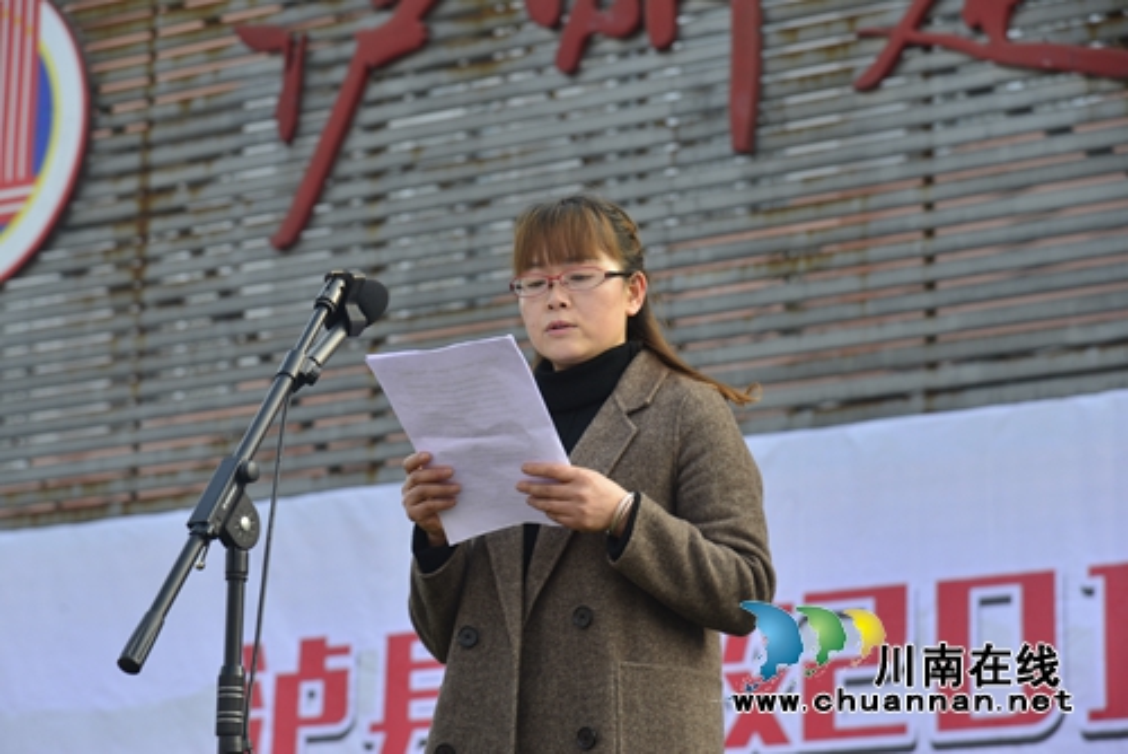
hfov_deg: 18.3
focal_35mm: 112
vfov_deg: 12.2
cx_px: 564
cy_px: 377
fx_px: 3511
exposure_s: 1/200
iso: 250
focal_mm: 112
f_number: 7.1
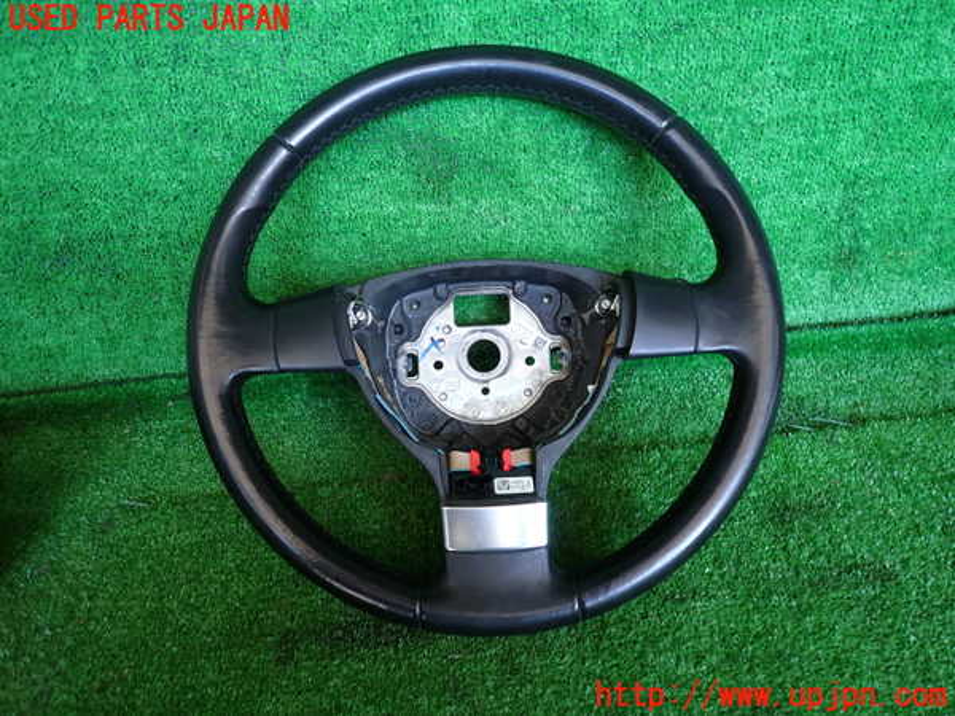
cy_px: 358
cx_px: 478
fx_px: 690
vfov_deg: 54.9
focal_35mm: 25
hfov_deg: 69.4
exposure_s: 1/50
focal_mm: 4.5
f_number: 2
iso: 200
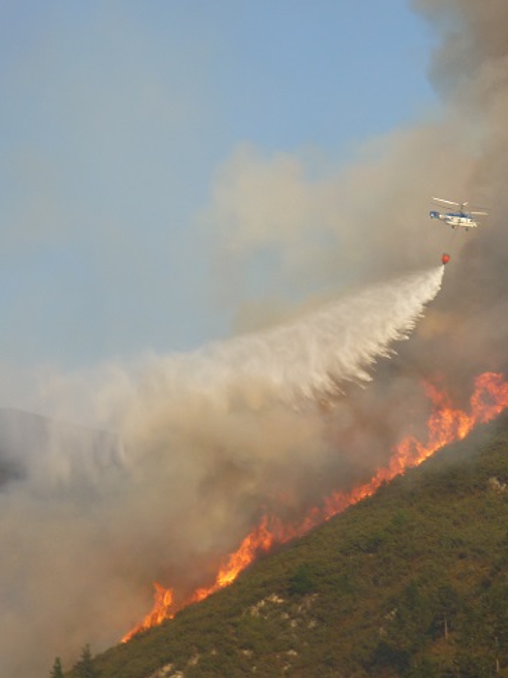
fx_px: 3055
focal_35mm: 156
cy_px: 338
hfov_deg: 9.5
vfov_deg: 12.7
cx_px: 389
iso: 80
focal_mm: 19.1
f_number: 5.3
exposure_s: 1/200
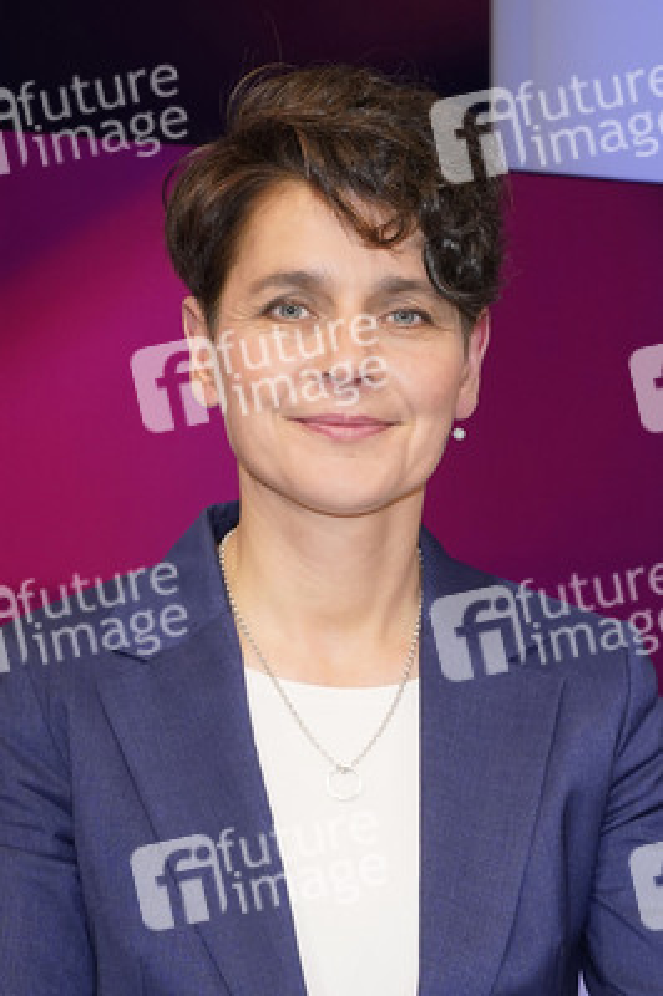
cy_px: 498
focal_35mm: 40
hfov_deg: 33.3
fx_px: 1107
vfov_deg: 48.5
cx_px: 332
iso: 2000
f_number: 5.6
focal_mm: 40
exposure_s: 1/160
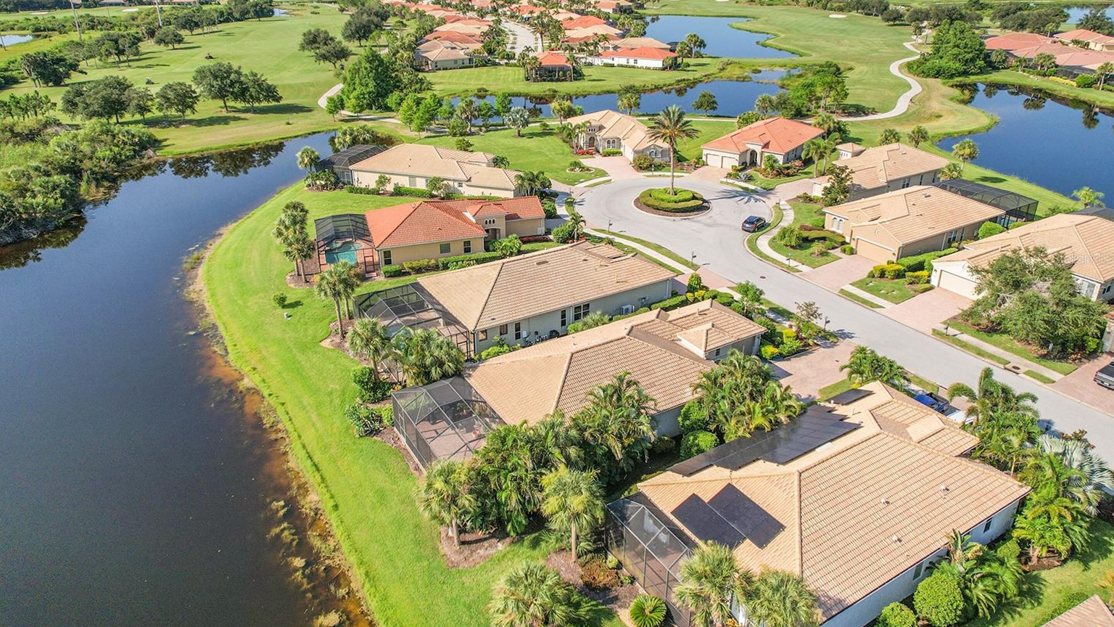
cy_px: 258
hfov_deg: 76.3
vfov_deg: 47.5
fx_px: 709
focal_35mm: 24
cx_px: 537
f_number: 2.8
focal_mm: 8.38
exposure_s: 1/2000
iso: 100
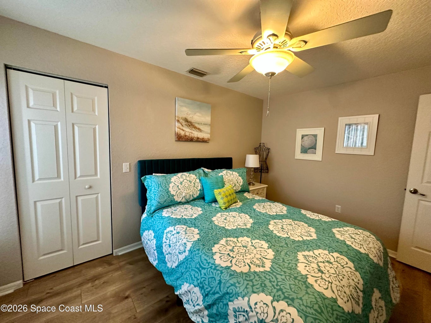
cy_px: 162
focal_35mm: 14
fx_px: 174
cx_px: 216
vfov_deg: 85.7
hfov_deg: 102.1
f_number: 2.2
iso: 400
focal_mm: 2.22
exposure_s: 1/60
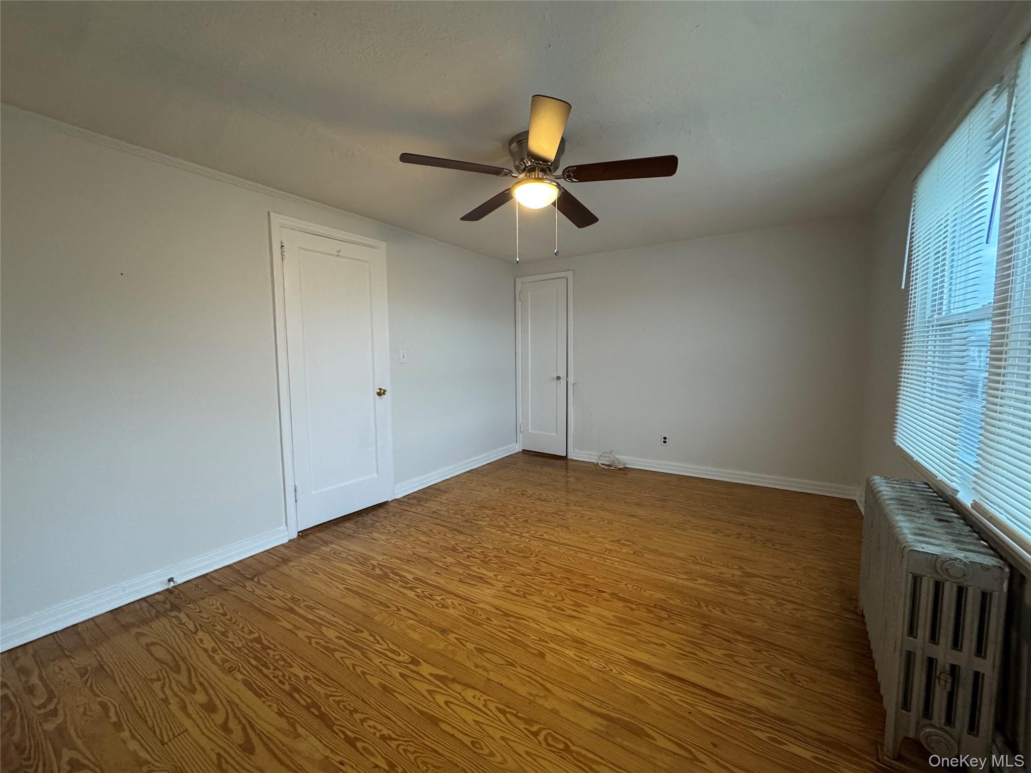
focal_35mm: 14
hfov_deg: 102.1
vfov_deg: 85.7
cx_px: 516
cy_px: 386
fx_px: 417
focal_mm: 2.22
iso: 400
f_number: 2.2
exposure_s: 1/60
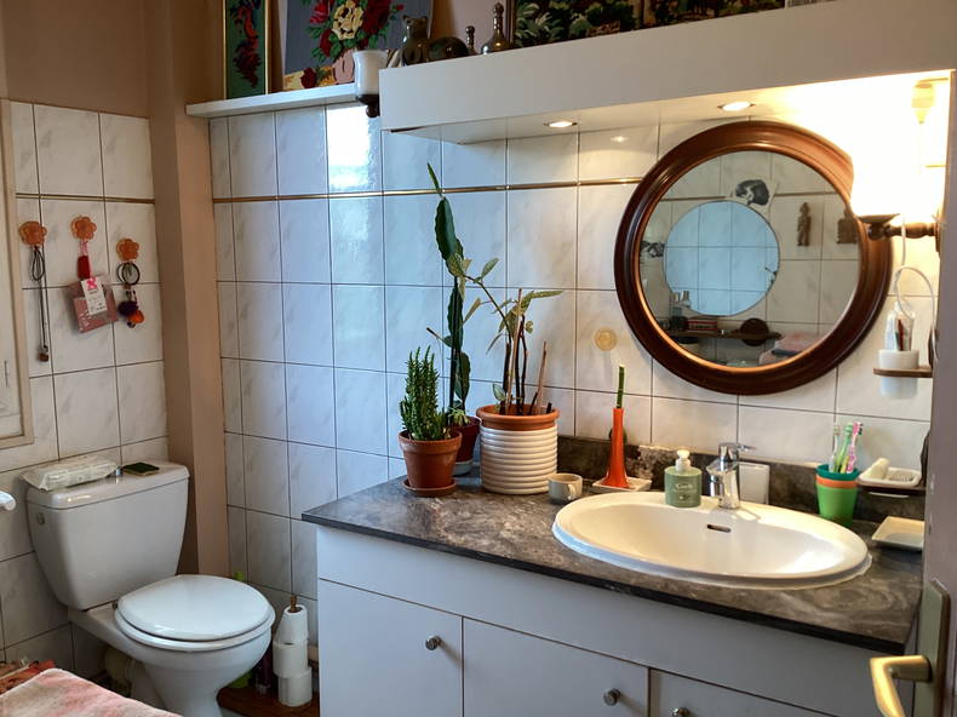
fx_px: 857
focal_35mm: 31
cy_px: 358
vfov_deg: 45.4
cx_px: 478
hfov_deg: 58.4
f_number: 2.4
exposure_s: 1/50
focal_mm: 3.3
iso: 64
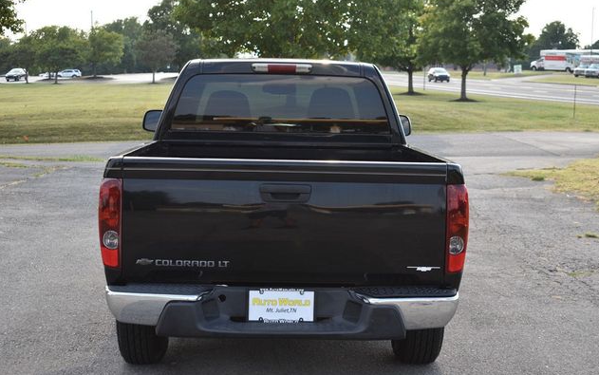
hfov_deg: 33.0
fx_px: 1013
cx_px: 302
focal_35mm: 62
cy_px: 179
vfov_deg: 21.0
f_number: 5.6
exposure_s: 1/250
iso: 200
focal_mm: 40
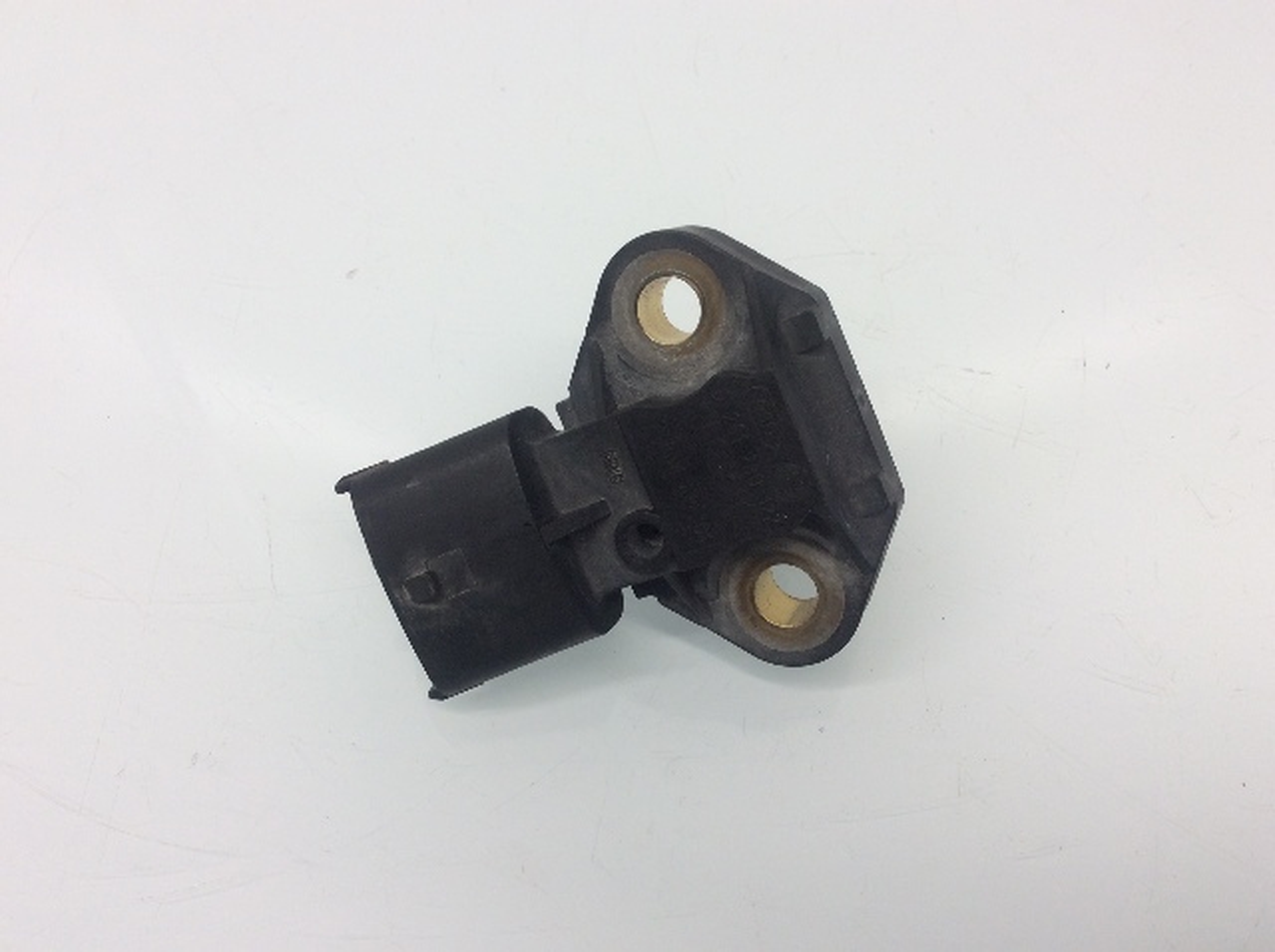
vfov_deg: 44.1
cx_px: 638
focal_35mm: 32
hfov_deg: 56.9
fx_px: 1177
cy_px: 476
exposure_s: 1/60
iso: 40
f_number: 2.4
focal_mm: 3.3
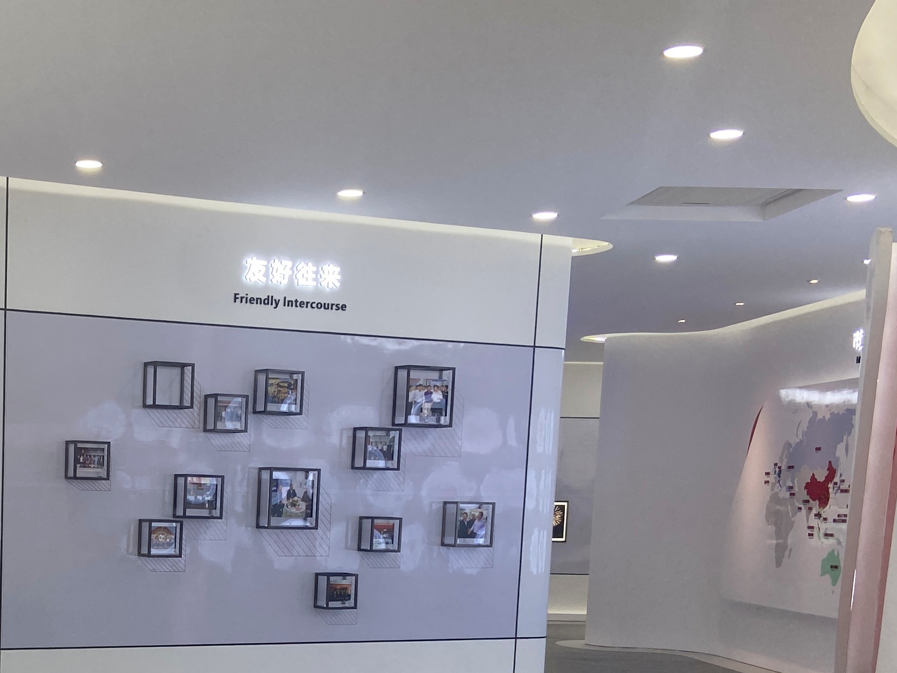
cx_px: 100
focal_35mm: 58
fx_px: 1503
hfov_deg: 31.7
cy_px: 685
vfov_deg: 24.0
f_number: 1.8
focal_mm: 4.25
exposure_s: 1/129
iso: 32
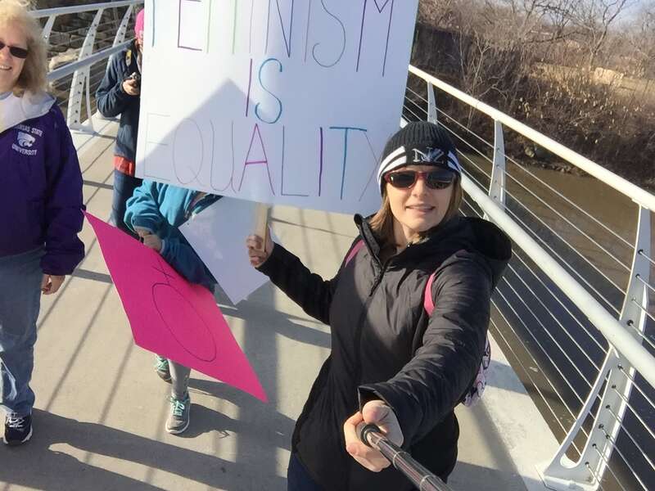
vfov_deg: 45.4
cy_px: 246
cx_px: 328
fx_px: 587
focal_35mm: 31
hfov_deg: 58.4
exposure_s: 1/1142
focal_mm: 2.65
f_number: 2.2
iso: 32
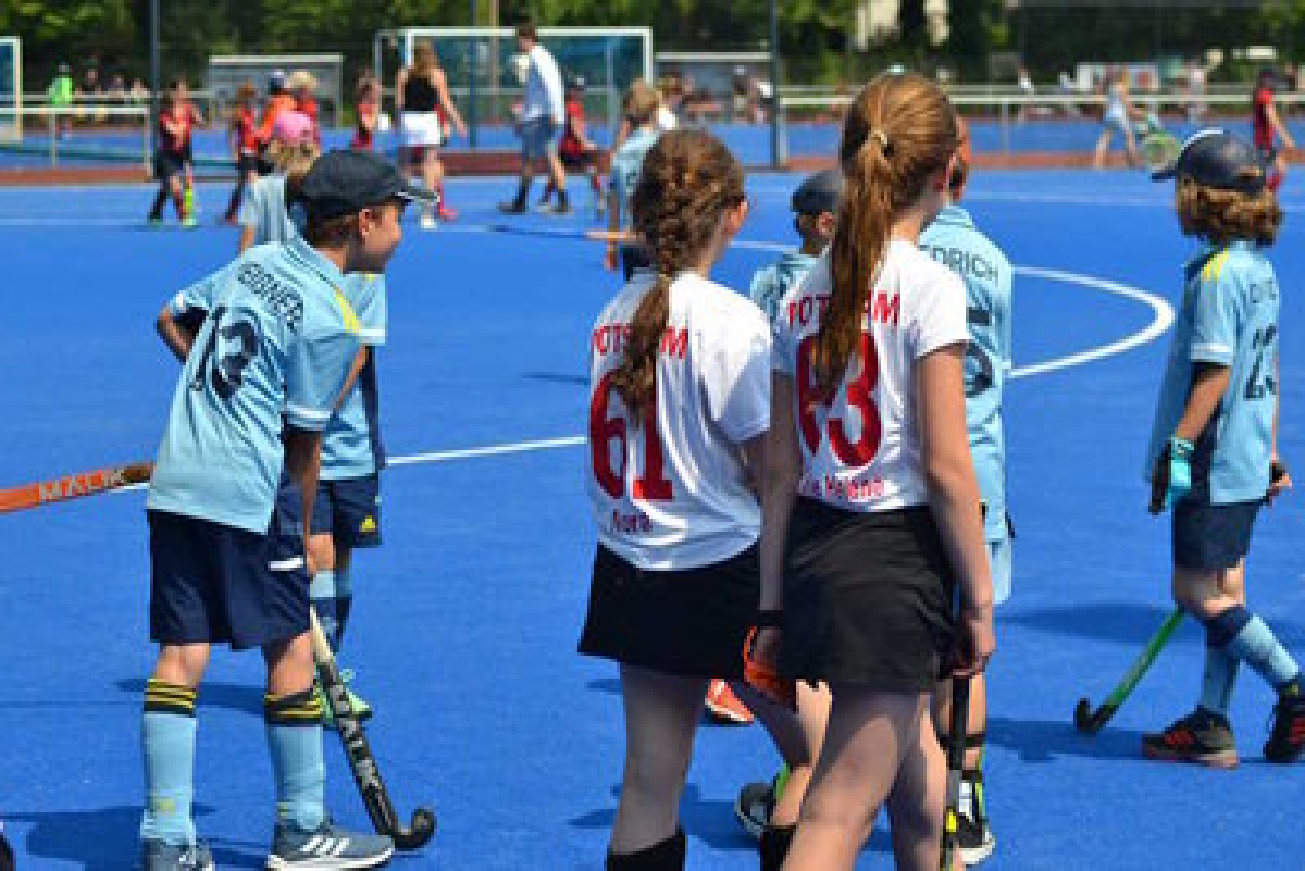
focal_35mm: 105
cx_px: 652
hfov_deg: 19.4
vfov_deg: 13.1
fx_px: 3807
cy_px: 436
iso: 100
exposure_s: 1/640
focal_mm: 70
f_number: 6.3
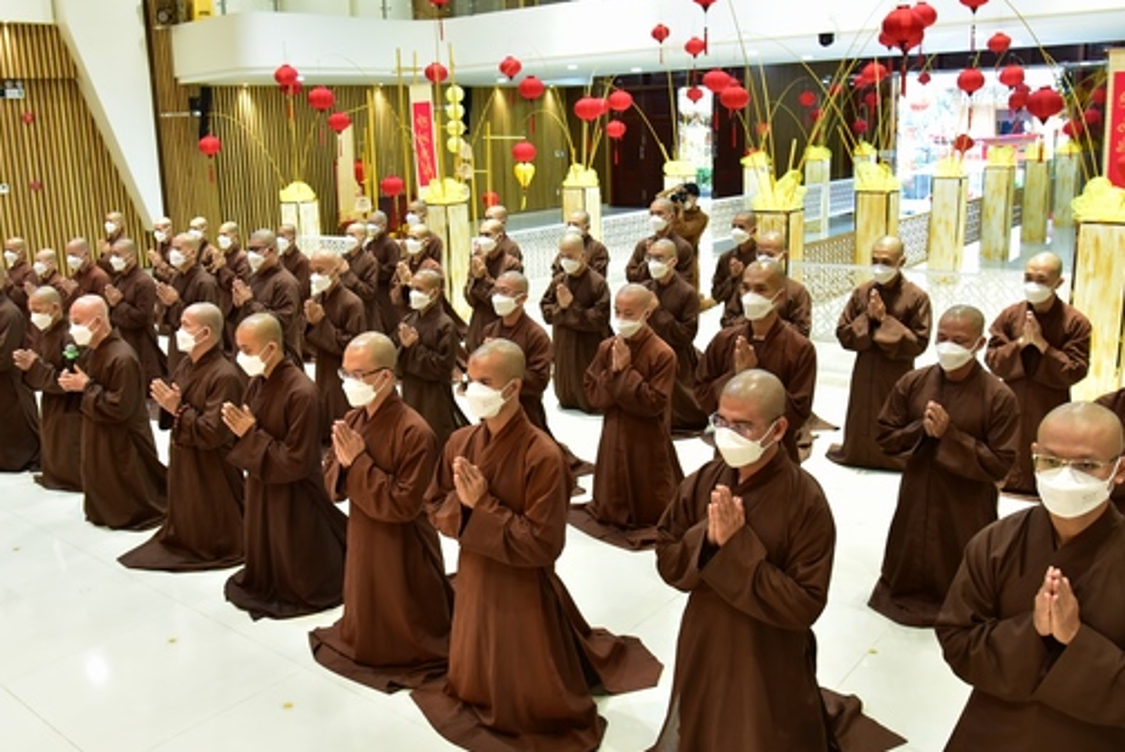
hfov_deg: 60.1
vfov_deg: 42.4
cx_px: 497
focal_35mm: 31
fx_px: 969
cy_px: 351
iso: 1600
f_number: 5
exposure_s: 1/40
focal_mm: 24
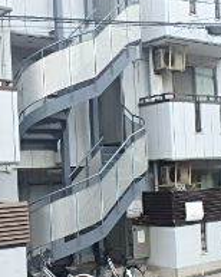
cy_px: 207
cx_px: 92
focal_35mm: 68
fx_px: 557
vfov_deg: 27.6
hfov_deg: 22.4
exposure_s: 1/125
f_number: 3.5
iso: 125
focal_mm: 3.7
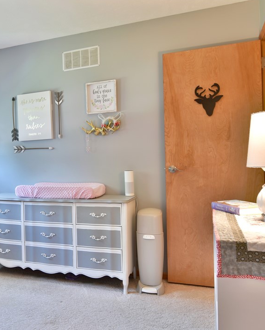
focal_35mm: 30
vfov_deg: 58.8
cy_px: 166
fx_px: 294
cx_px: 76
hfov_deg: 47.2
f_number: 4.5
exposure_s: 1/6
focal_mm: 14
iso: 200
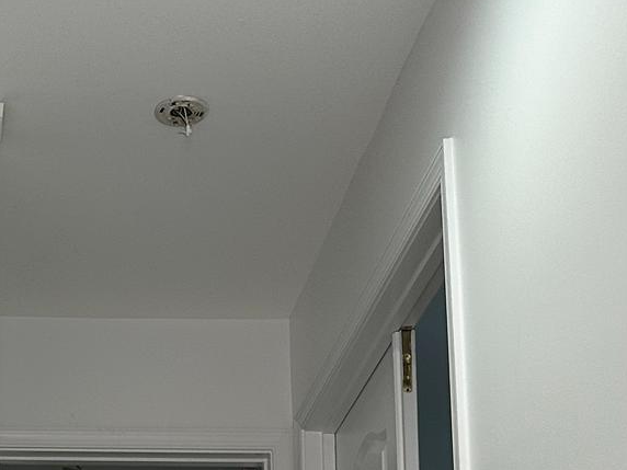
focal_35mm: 86
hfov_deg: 22.1
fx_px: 1558
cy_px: 709
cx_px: 34
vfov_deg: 15.8
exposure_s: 1/120
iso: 200
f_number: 1.78
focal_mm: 6.86
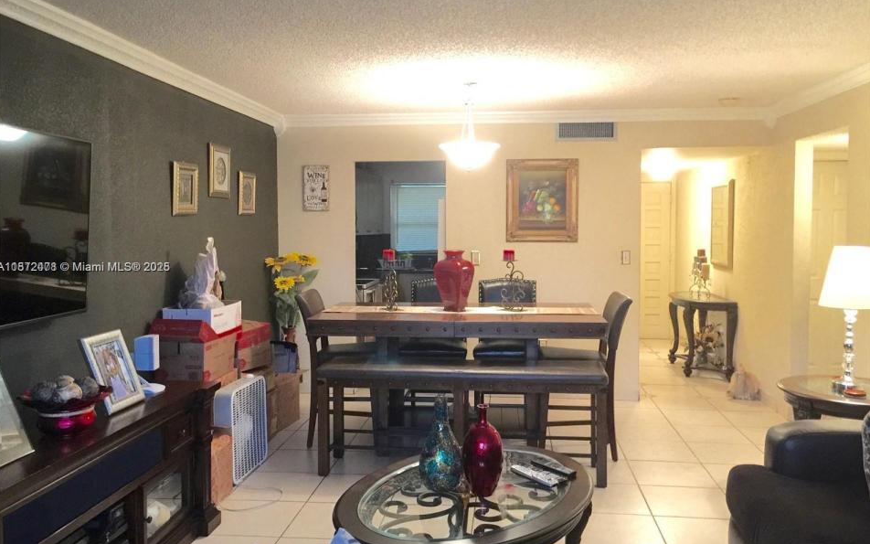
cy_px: 268
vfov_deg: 40.6
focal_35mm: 31
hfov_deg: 61.2
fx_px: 735
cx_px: 433
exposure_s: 1/10
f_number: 2.2
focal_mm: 4.15
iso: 125
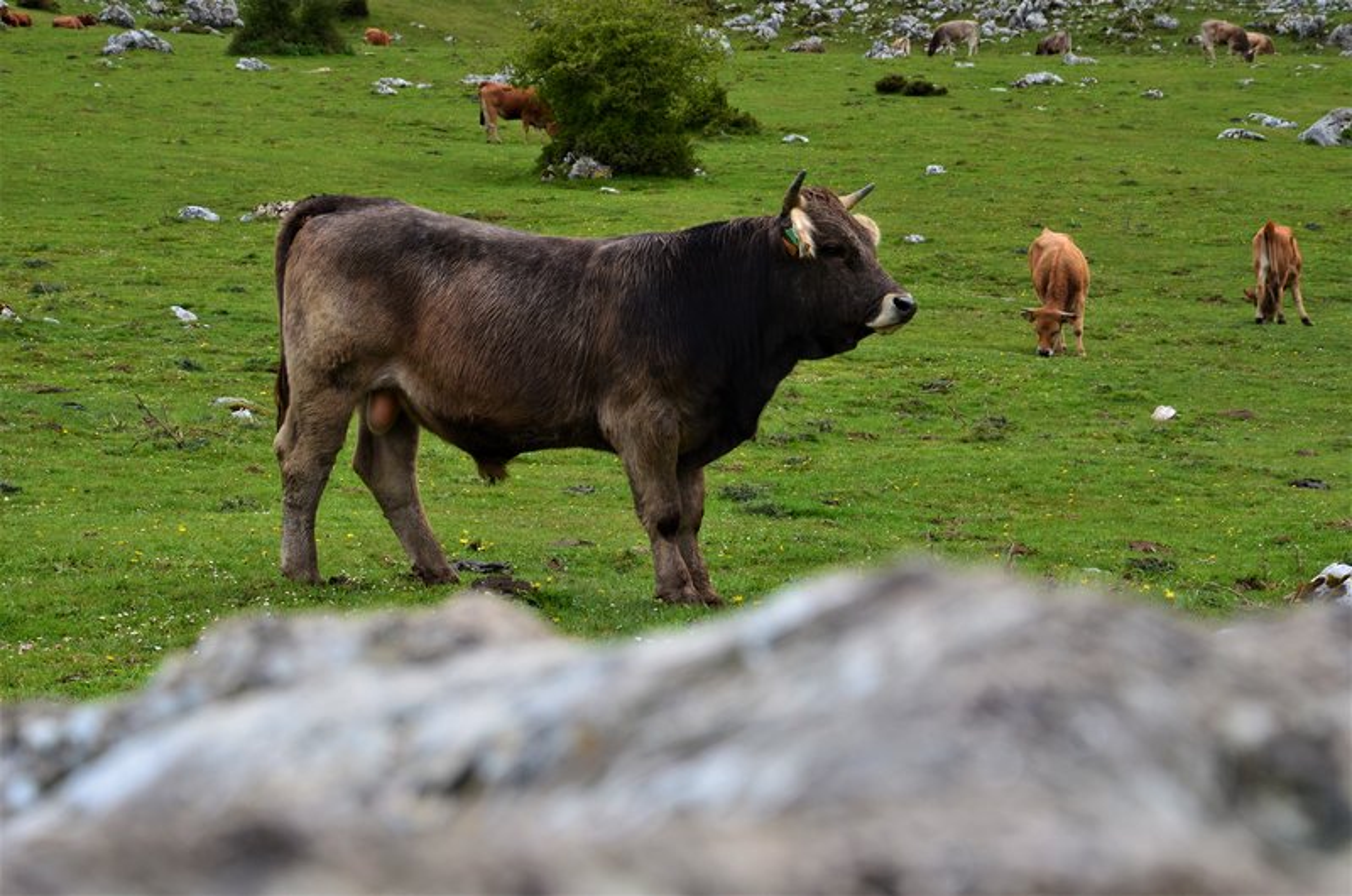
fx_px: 3711
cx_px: 676
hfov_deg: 20.7
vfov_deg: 13.8
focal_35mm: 99
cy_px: 448
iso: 400
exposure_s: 1/400
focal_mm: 66
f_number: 11
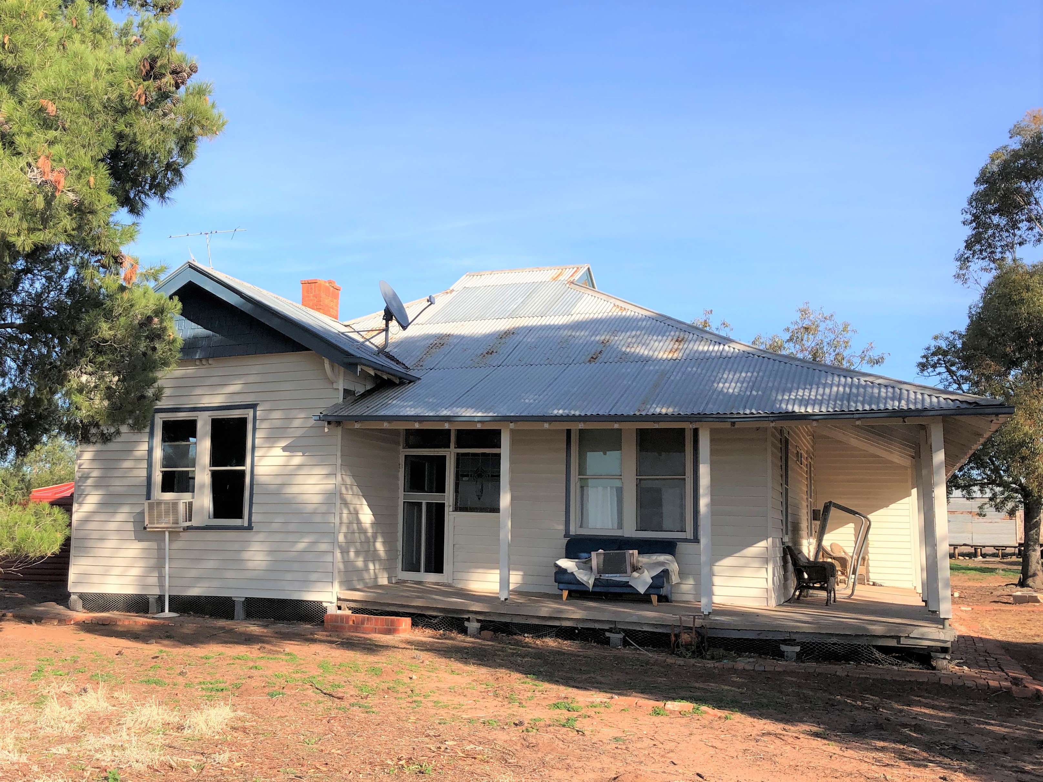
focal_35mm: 28
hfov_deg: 63.4
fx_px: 844
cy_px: 391
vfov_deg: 49.7
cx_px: 522
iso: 20
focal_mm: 3.99
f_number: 1.8
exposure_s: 1/1333
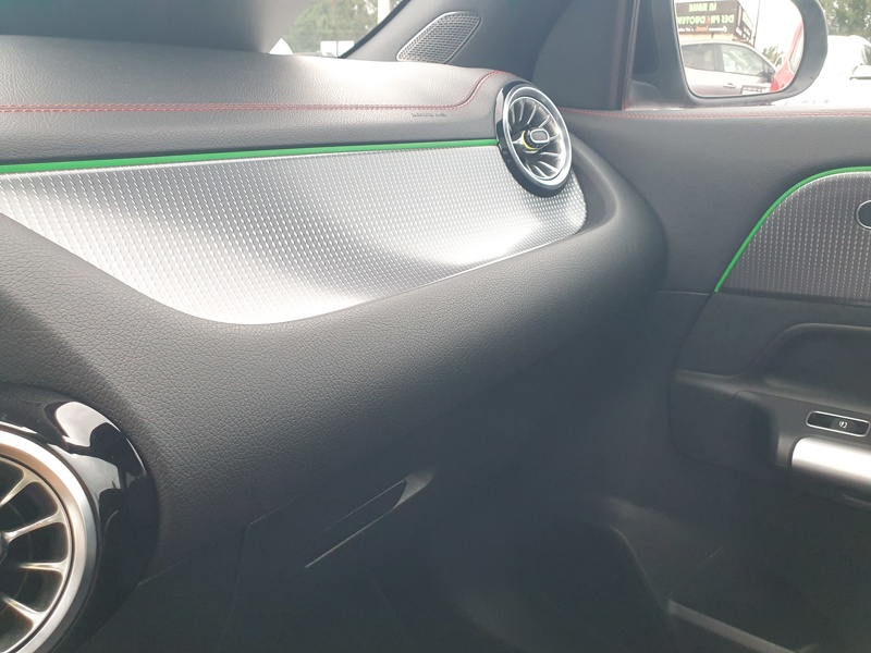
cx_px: 436
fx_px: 654
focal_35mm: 26
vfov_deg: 53.1
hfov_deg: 67.3
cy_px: 326
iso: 200
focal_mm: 4.32
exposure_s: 1/40
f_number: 2.4
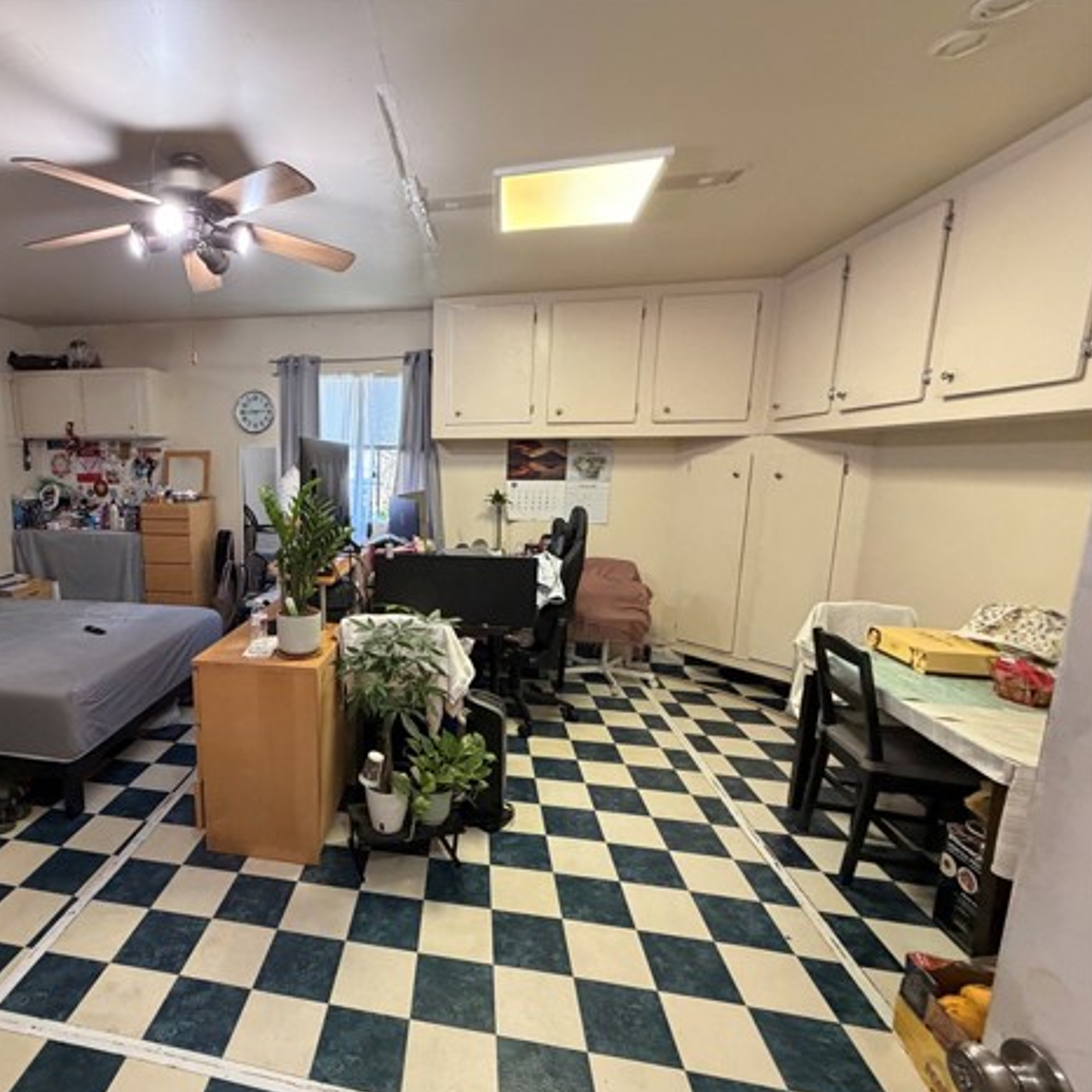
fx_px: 607
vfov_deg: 84.0
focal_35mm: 17
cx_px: 352
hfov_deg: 80.8
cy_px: 553
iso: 400
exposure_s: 1/60
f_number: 2.2
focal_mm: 2.22
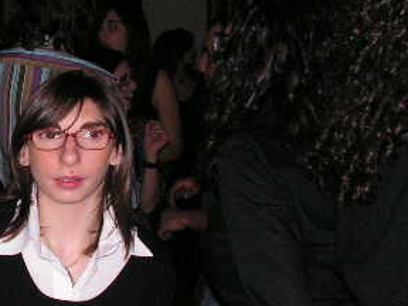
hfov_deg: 23.6
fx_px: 943
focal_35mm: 80
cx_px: 17
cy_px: 184
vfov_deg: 18.4
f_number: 3.2
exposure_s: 1/40
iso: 200
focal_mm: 6
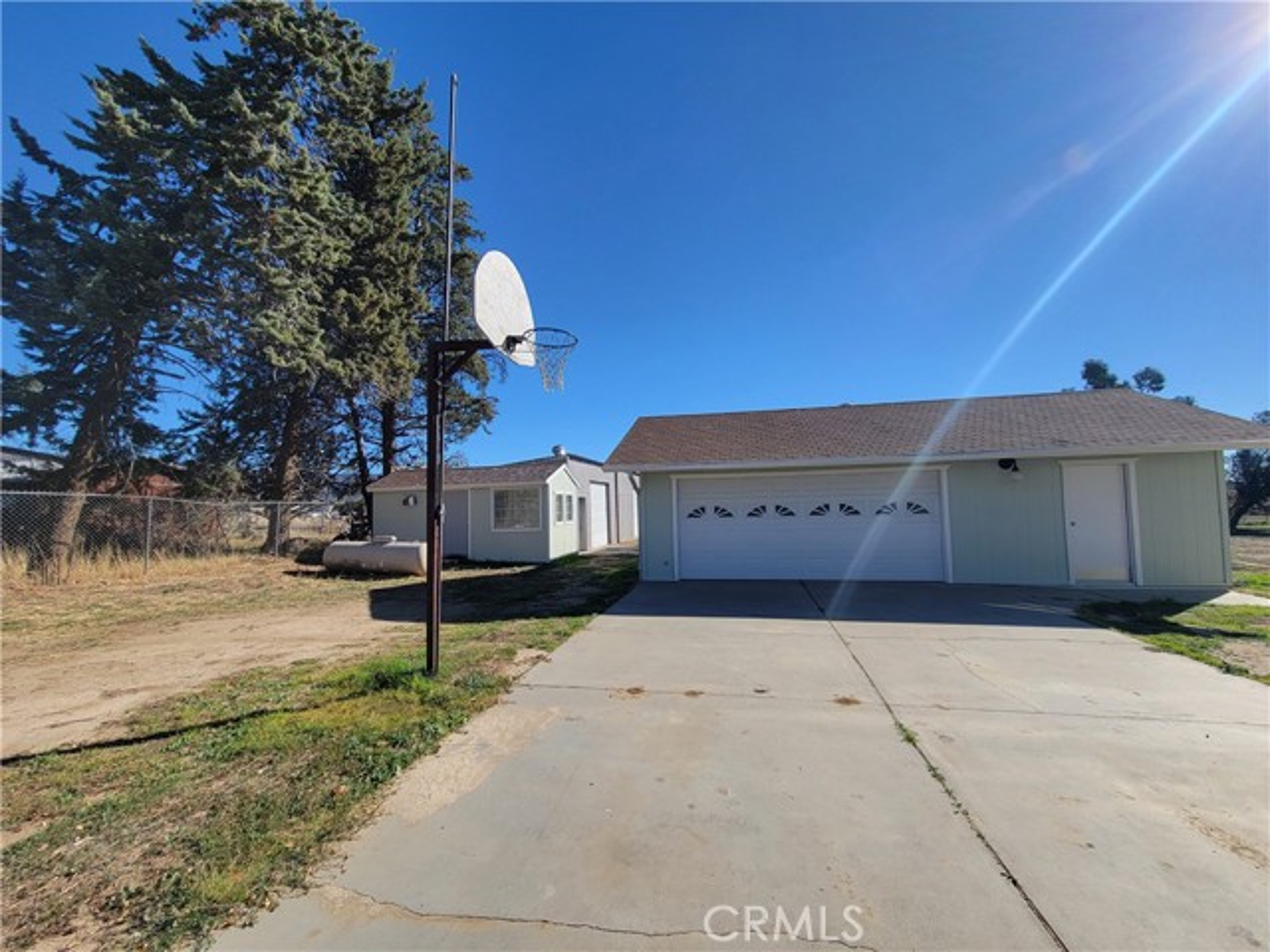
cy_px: 476
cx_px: 635
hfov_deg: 106.2
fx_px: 477
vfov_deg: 89.9
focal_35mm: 13
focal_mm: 2.2
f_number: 2.2
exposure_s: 1/1709
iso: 50
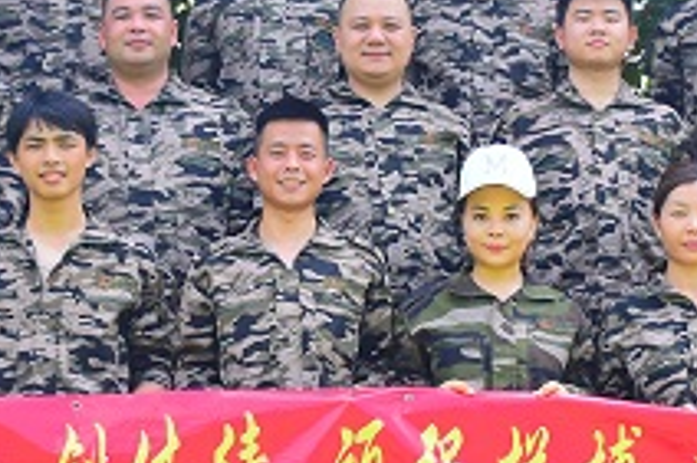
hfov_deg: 15.9
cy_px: 286
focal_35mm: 129
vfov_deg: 10.6
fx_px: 2496
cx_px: 250
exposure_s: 1/320
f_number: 3.8
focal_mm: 26
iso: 100
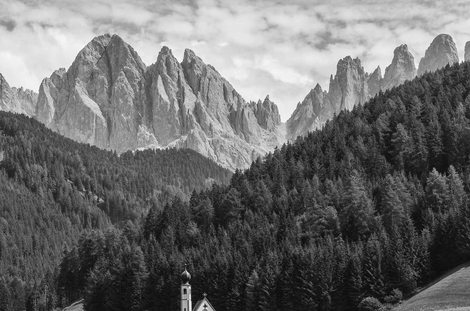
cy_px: 191
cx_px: 166
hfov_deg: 24.5
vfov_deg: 16.4
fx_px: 1079
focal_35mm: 83
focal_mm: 35
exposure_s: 1/100
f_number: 11
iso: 100
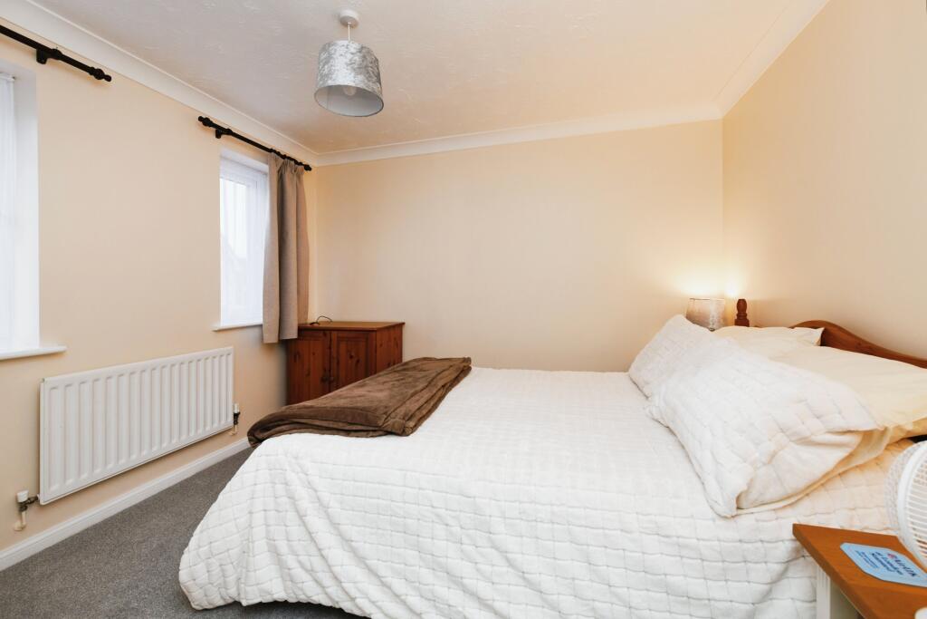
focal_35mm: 15
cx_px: 464
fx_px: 386
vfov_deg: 77.3
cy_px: 310
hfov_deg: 100.4
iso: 800
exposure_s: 1/60
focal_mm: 15
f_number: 8
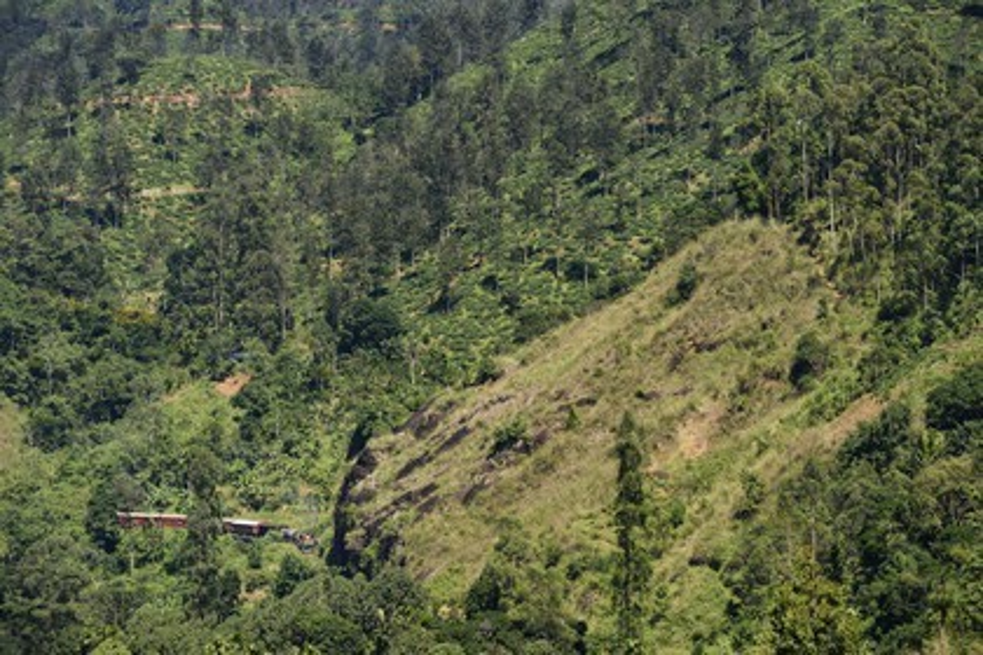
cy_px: 328
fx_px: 5051
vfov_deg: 7.4
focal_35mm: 185
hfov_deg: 11.1
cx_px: 492
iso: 400
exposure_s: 1/400
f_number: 10
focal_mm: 185
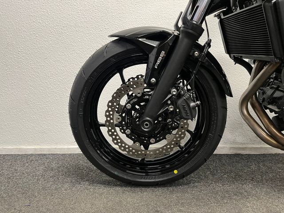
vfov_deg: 53.1
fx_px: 213
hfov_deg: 67.3
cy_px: 106
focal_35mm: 26
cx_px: 142
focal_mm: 5.1
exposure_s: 1/50
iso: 200
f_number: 1.6
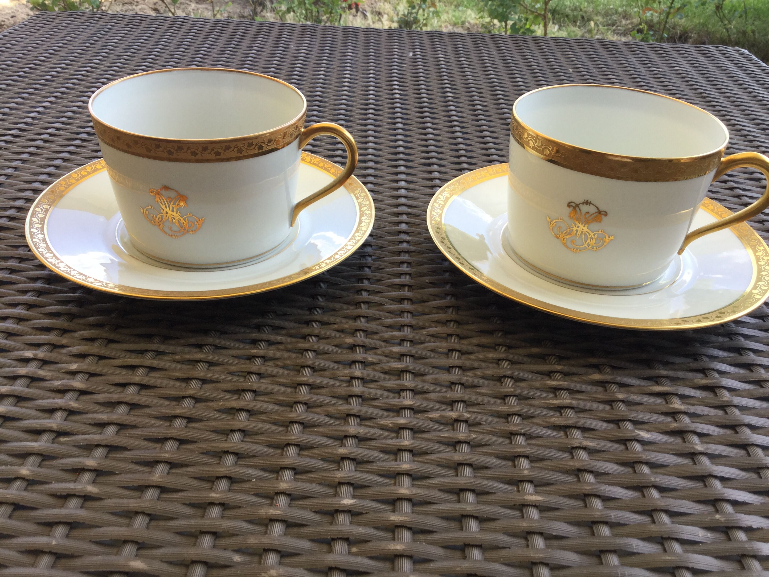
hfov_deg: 58.4
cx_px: 384
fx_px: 689
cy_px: 288
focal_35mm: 31
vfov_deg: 45.4
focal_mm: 3.3
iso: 25
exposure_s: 1/113
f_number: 2.4
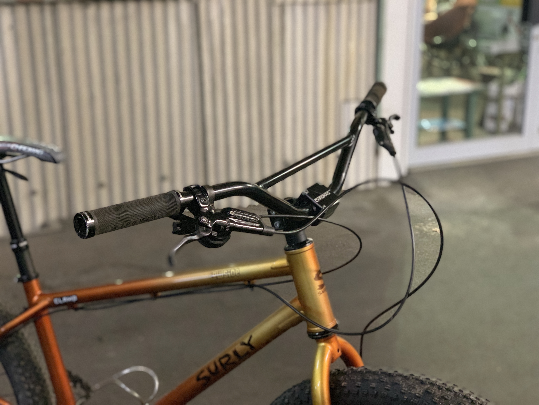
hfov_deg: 36.8
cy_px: 202
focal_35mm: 52
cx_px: 270
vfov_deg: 28.0
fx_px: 810
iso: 640
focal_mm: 6
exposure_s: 1/30
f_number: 2.4
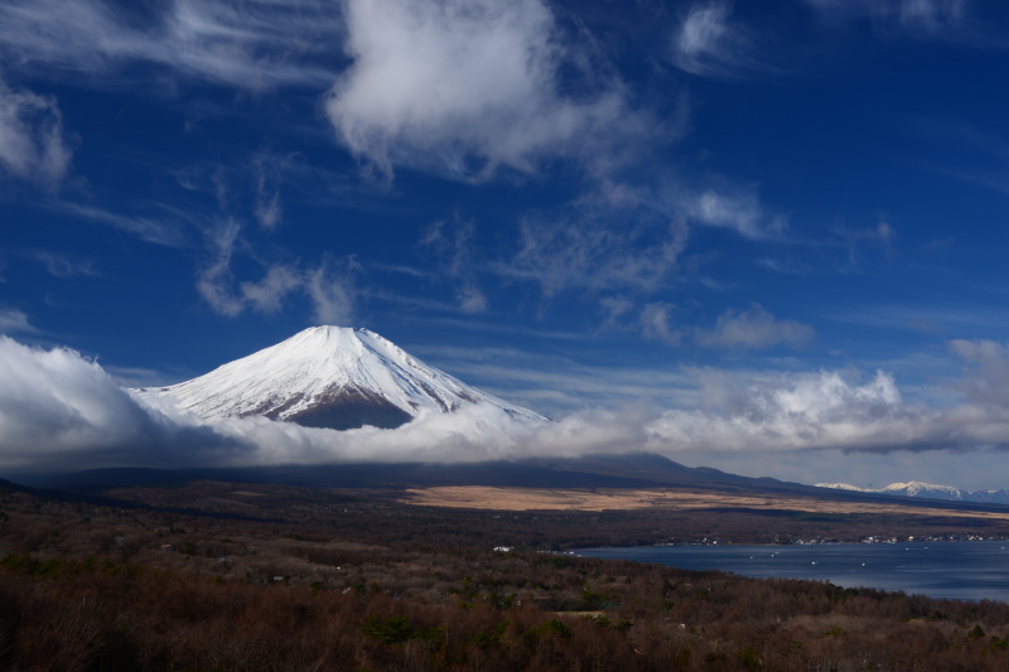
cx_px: 504
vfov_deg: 31.9
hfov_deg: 46.4
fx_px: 1177
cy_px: 336
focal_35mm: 42
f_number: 27
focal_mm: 42
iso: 100
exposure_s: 1/10
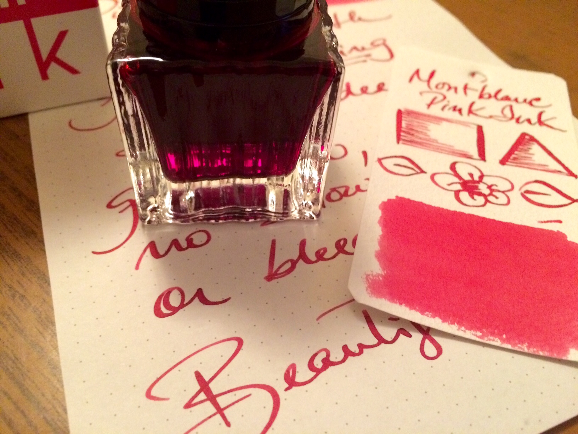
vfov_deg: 48.2
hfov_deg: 61.7
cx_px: 289
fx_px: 484
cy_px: 217
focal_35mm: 29
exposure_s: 1/15
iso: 400
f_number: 2.2
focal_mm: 4.15
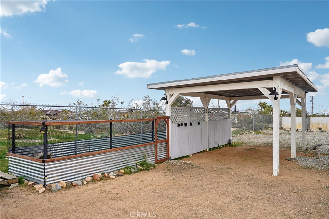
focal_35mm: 26
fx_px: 238
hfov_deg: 69.4
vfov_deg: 49.6
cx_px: 164
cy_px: 110
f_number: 8
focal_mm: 26
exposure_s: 1/125
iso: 100
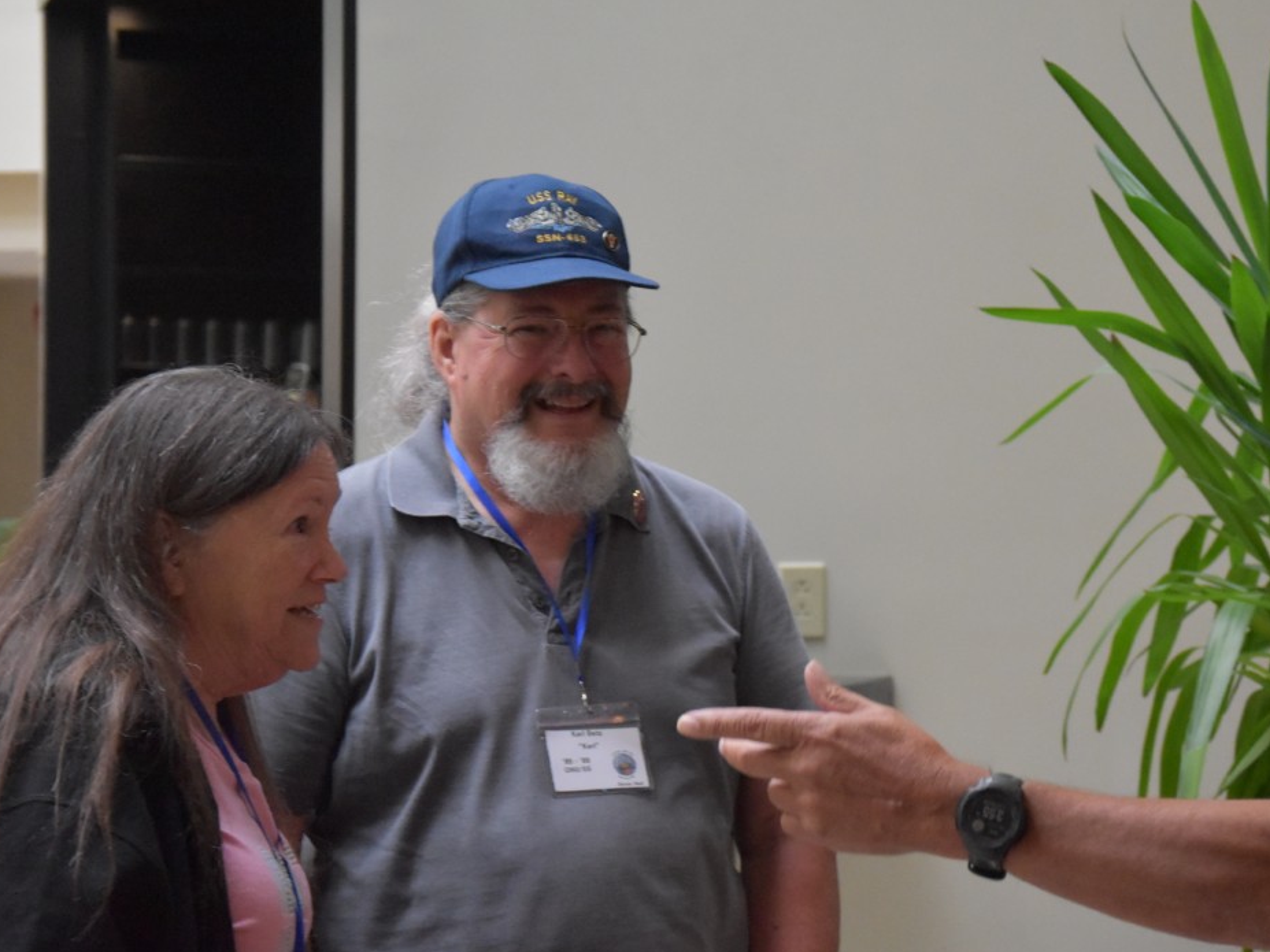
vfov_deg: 14.2
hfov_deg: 18.9
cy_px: 500
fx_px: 3815
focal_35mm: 104
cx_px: 640
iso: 5600
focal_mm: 58
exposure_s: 1/125
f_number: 5
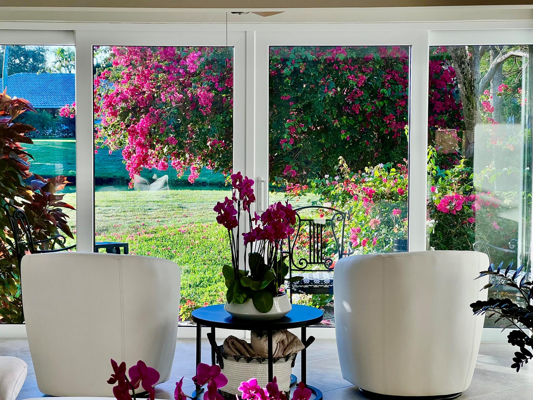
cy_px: 200
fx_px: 1186
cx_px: 266
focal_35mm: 77
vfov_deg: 19.1
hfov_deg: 25.3
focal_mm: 9
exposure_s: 1/120
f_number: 2.8
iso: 80
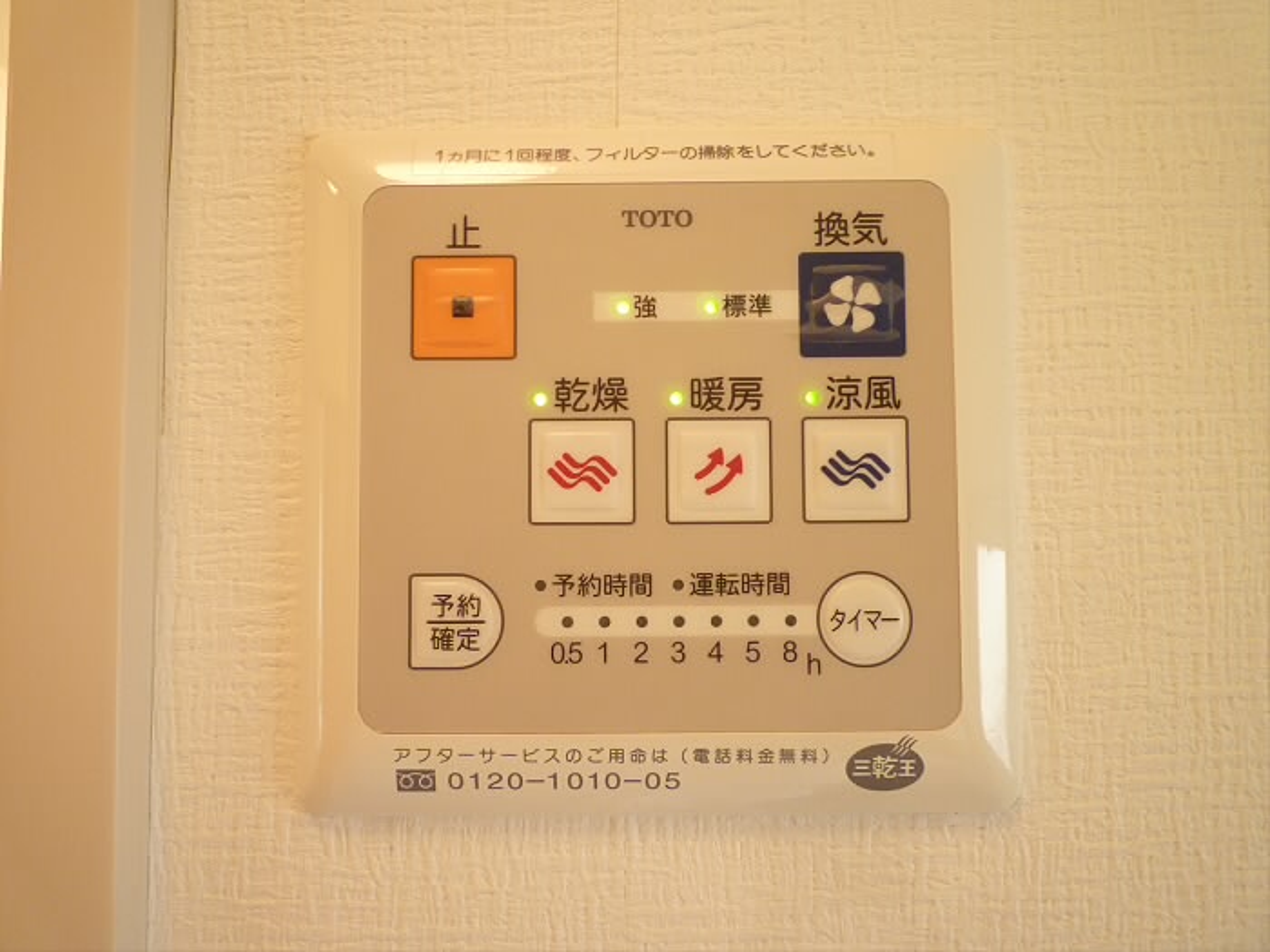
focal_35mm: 25
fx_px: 917
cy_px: 476
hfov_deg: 69.4
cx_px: 635
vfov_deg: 54.9
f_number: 2.8
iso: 250
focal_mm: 4.4
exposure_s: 1/30
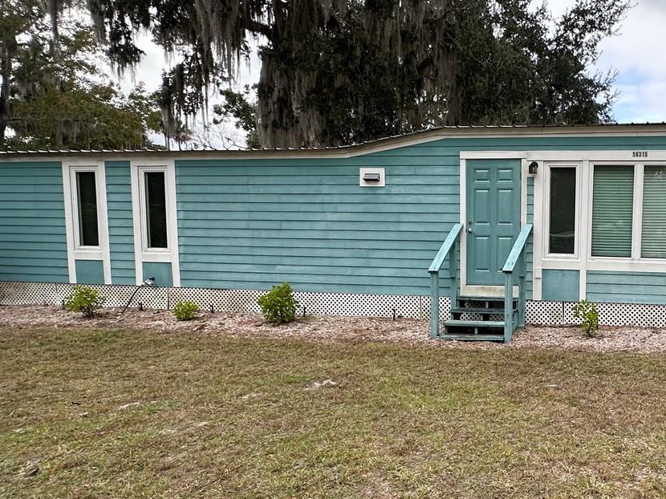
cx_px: 571
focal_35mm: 27
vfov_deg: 51.1
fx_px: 519
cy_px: 292
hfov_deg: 58.1
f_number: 2.2
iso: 40
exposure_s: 1/362
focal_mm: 2.22
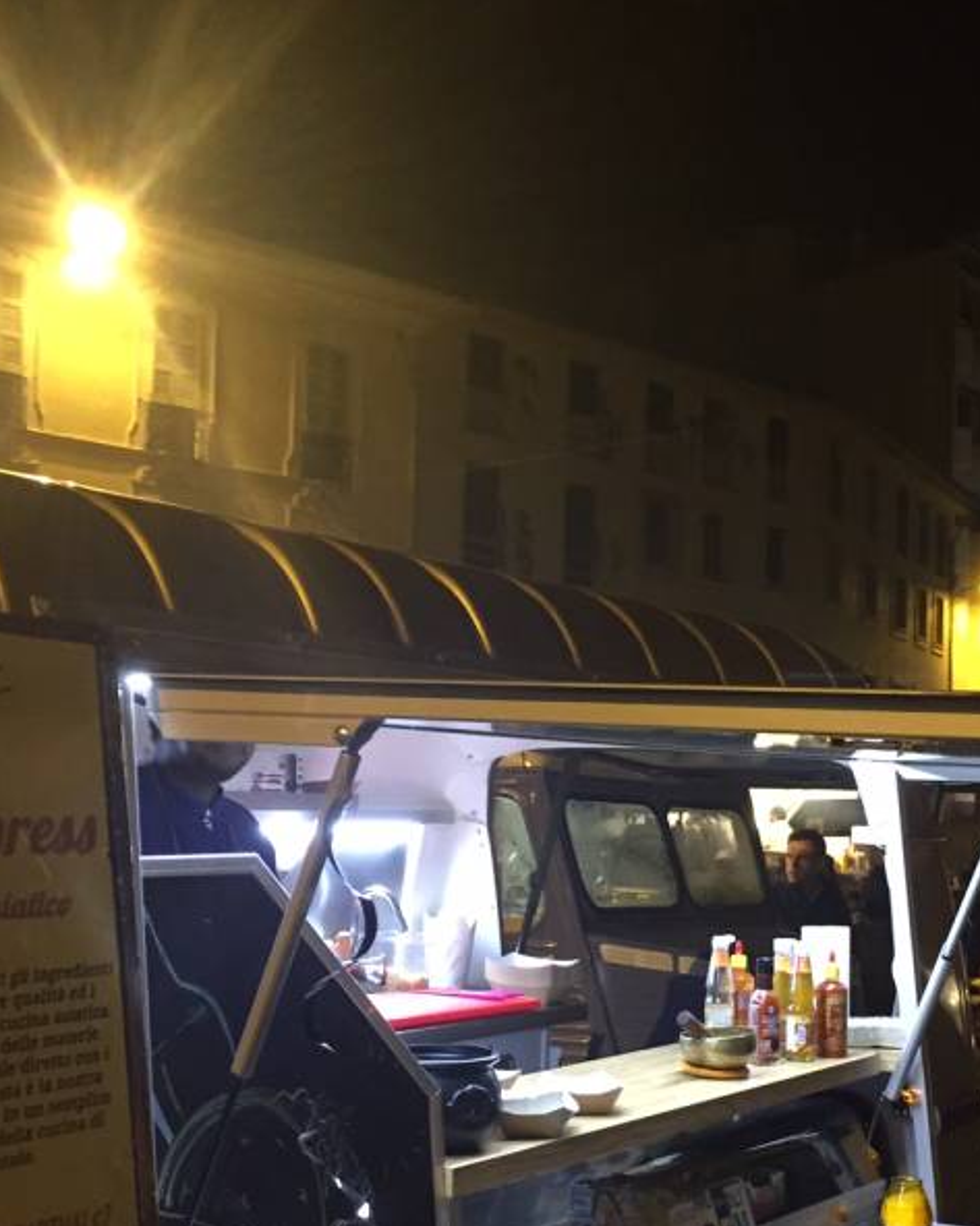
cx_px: 624
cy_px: 775
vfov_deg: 37.8
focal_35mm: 49
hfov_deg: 30.7
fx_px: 1778
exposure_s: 1/17
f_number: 2.2
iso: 250
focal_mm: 4.15
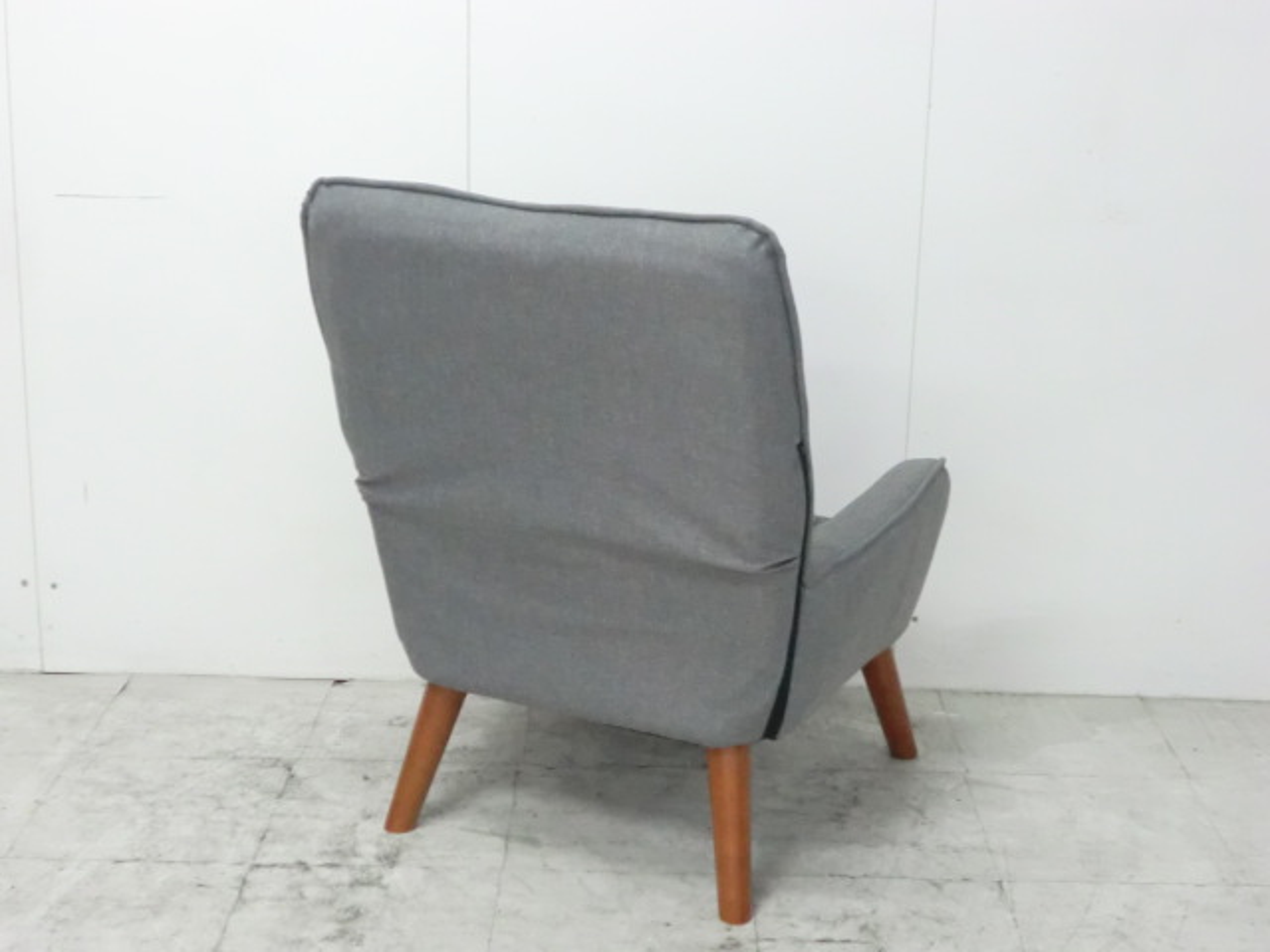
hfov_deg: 35.5
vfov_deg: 27.0
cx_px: 635
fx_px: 1981
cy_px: 476
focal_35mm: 54
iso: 800
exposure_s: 1/40
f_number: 4.5
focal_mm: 9.8
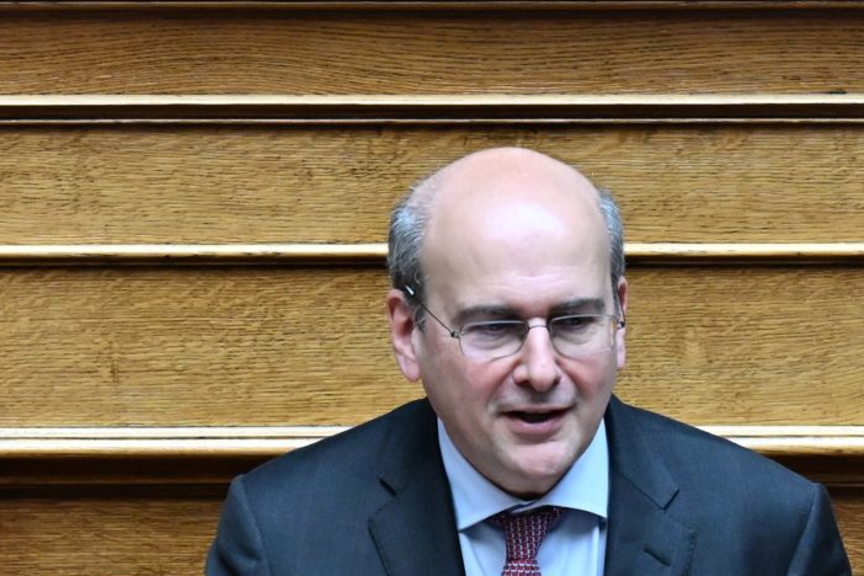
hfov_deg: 2.4
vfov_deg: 1.6
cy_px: 682
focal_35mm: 846
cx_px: 494
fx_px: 20302
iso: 2800
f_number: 6.3
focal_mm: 290
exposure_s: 1/250
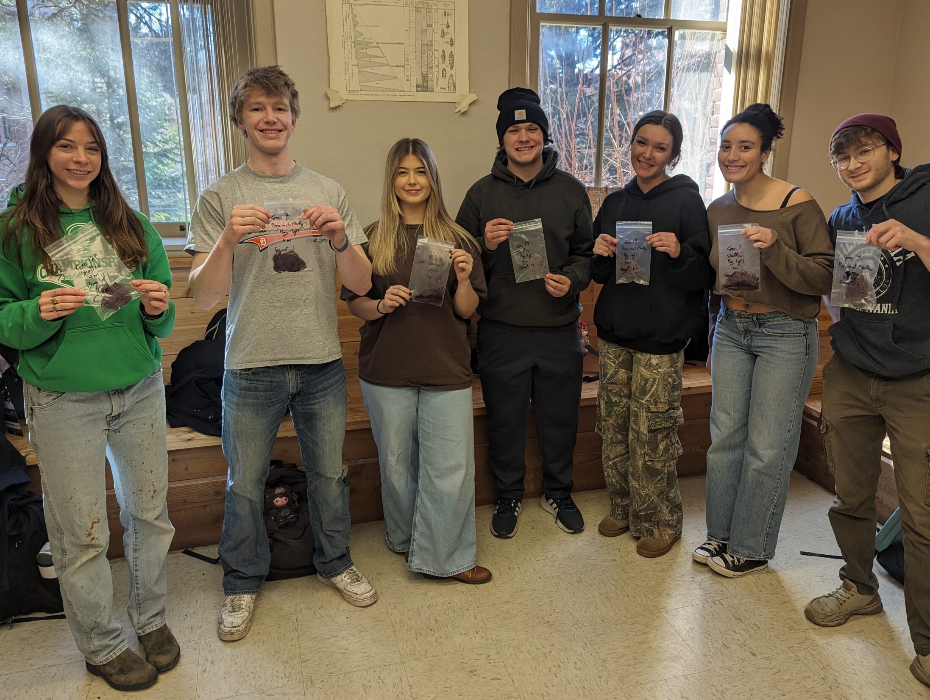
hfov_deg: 63.3
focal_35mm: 28
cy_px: 324
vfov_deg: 49.8
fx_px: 753
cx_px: 488
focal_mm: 6.81
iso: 53
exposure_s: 1/222
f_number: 1.85
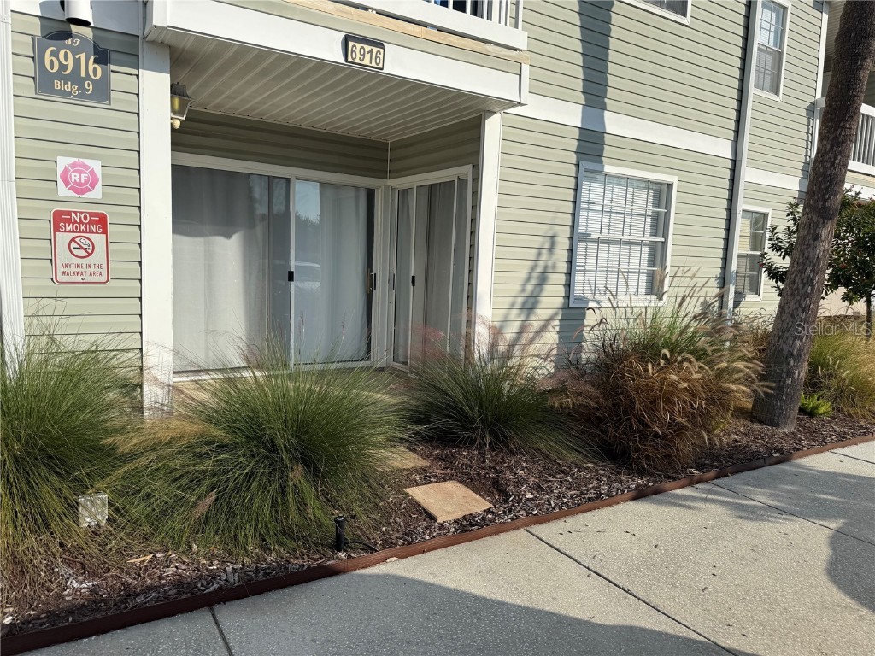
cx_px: 438
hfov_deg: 71.6
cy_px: 328
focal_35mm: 24
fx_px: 607
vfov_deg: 56.8
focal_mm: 6.76
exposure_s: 1/7353
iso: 80
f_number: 1.78
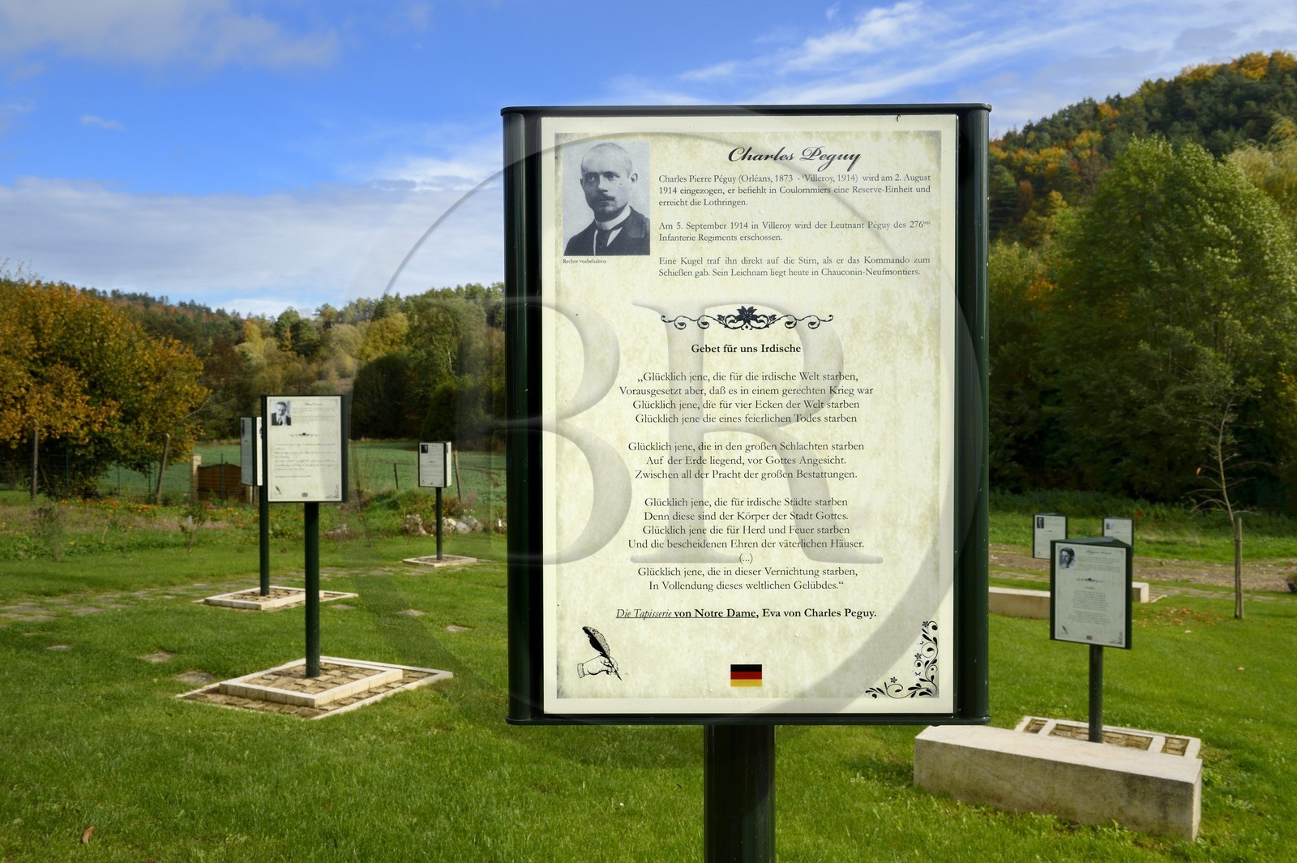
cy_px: 432
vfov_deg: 41.0
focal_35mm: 32
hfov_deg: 58.8
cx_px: 648
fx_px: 1152
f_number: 16
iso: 400
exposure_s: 1/250
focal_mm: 32
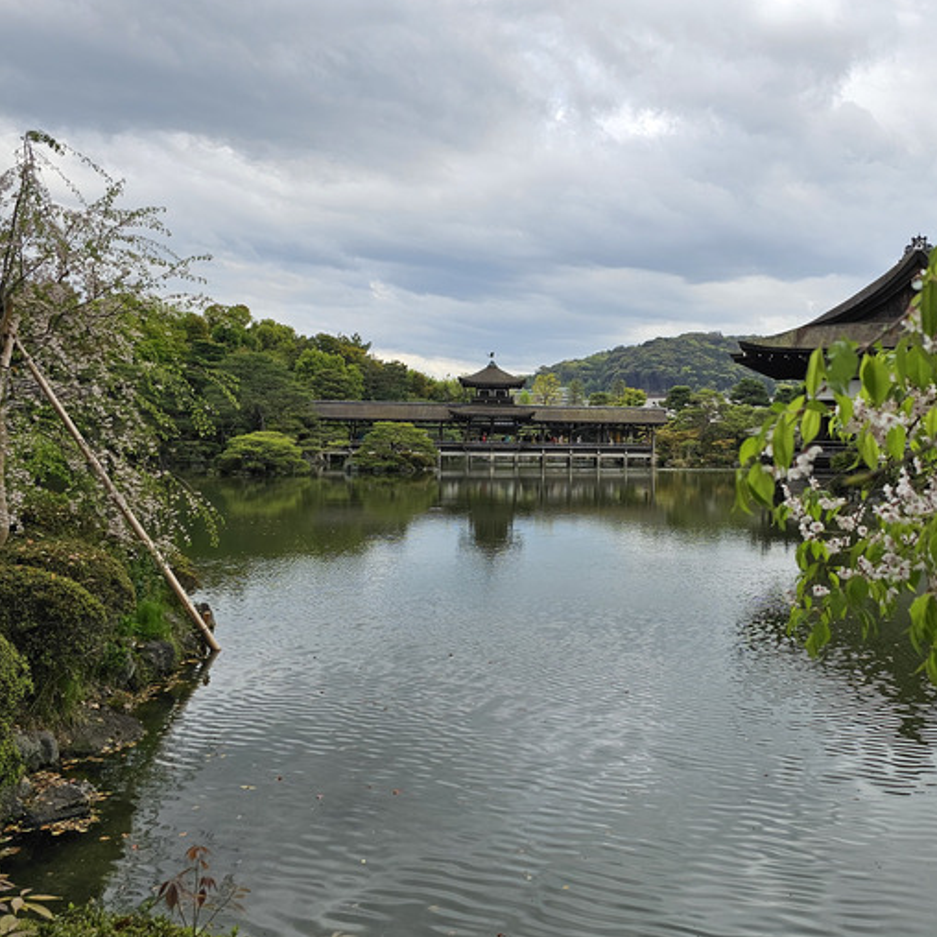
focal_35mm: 32
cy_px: 454
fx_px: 980
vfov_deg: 51.1
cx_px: 635
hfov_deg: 50.1
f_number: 1.7
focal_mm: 6.3
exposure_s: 1/1019
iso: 25
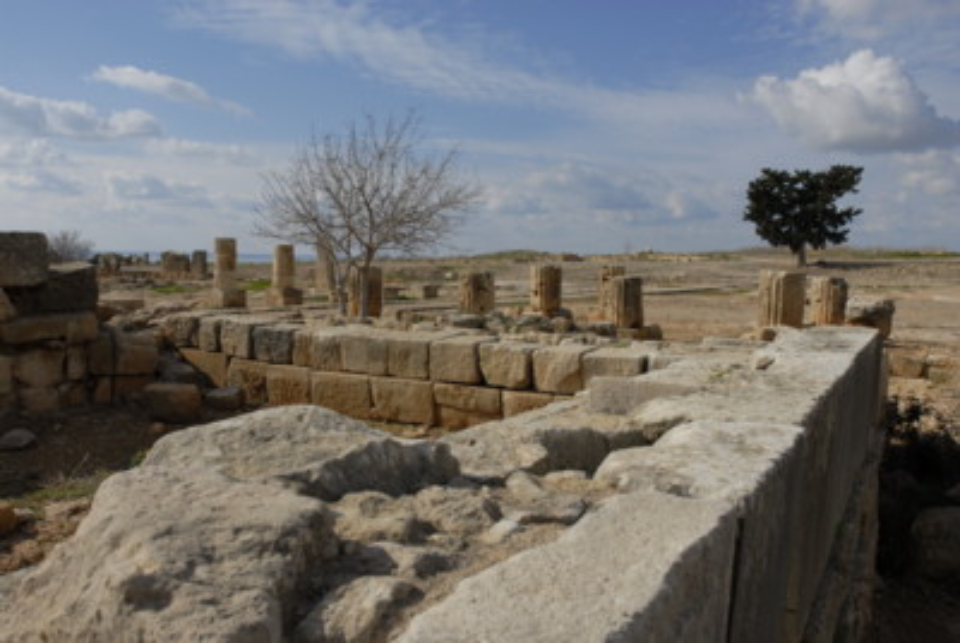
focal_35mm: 33
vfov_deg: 40.1
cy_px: 322
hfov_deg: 57.2
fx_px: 881
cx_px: 480
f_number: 10
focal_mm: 22
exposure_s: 1/250
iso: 100
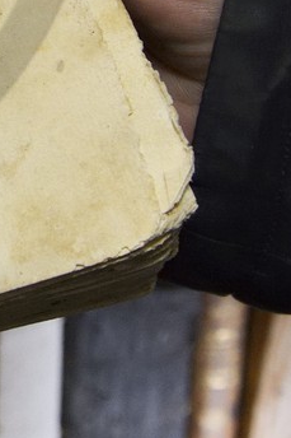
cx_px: -303
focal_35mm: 158
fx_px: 1918
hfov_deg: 8.2
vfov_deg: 12.5
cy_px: -157
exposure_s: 1/40
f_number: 5
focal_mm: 34
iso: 1600
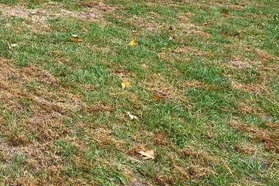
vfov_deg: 19.5
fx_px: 473
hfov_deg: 26.4
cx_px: -108
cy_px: -91
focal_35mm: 61
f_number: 6.3
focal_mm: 12
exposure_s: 1/500
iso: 320
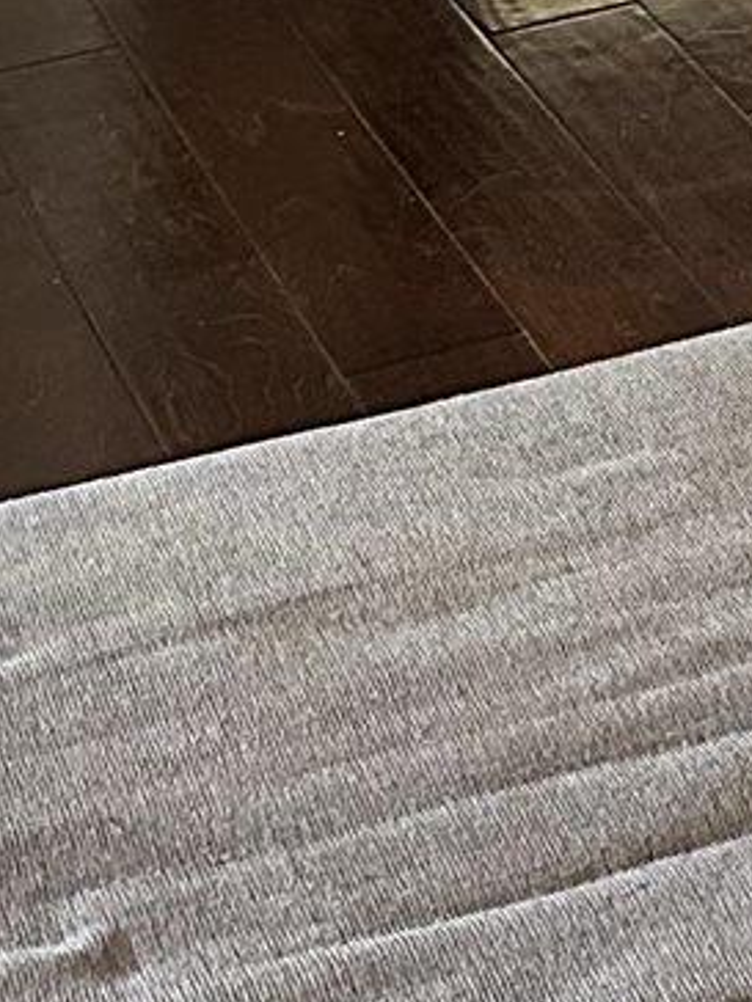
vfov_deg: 11.5
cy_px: -1123
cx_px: 1452
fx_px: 4403
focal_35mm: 152
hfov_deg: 9.2
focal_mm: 6.86
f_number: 1.78
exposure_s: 1/60
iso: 640
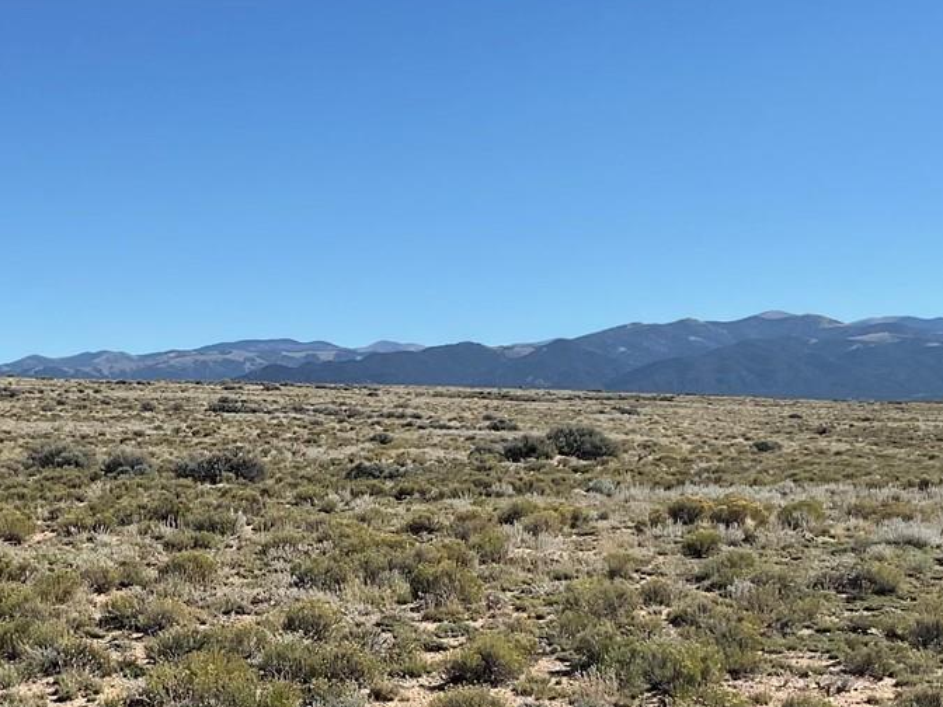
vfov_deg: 21.0
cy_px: 603
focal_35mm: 69
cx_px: 268
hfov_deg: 27.9
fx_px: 1880
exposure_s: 1/2227
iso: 16
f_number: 1.8
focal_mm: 3
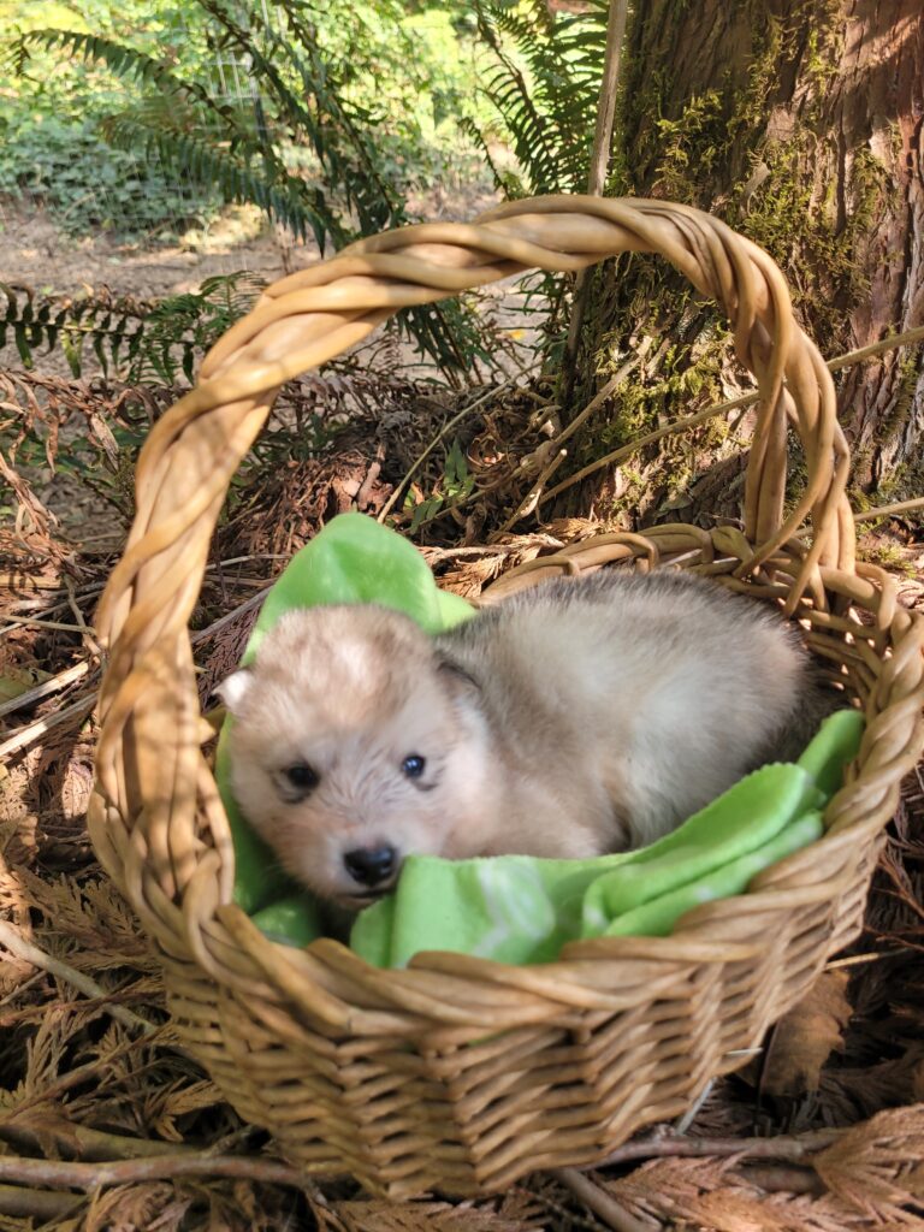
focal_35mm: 26
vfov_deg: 67.3
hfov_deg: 53.1
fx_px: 925
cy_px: 616
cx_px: 462
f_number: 1.8
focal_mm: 5.4
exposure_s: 1/120
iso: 64
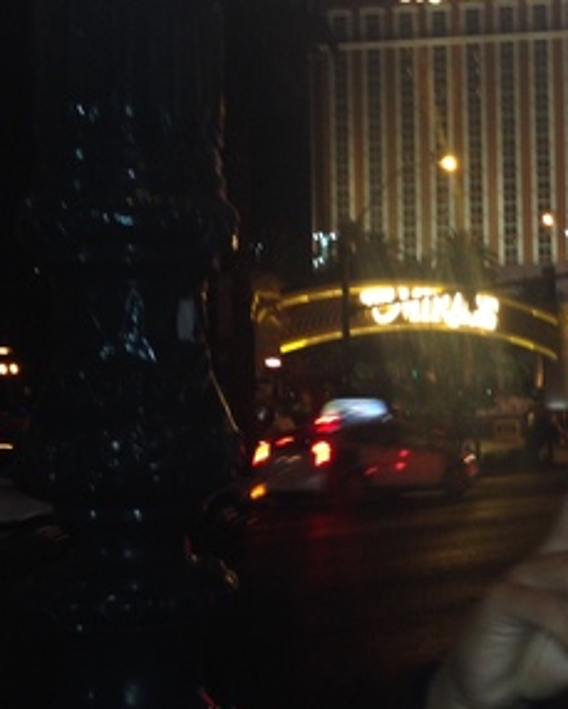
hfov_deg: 20.2
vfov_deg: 26.4
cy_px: 327
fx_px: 1512
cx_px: 637
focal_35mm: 72
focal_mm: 4.12
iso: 80
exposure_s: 1/20
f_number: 2.4
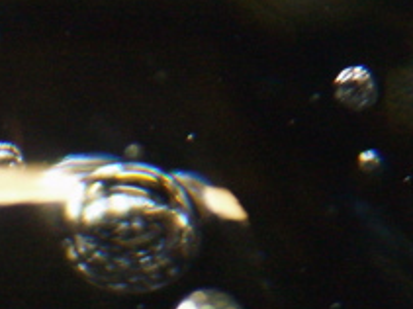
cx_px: -301
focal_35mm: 972
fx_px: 11590
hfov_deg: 2.0
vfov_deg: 1.5
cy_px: 741
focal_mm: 50.8
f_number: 3.5
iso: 200
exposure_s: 1/20
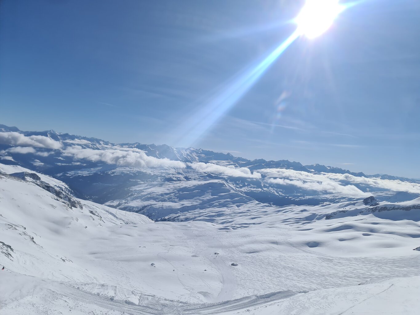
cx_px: 210
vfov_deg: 54.9
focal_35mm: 25
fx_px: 303
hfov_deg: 69.4
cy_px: 158
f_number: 1.8
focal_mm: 7
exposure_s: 1/4292
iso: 50
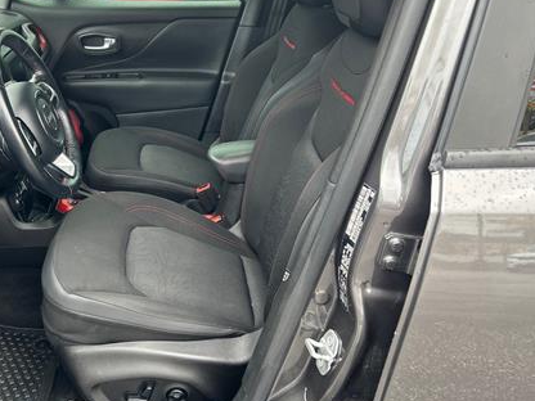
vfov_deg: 35.9
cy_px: 171
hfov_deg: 45.3
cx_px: 136
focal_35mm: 40
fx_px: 618
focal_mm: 5.7
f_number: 1.5
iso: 50
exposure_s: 1/155
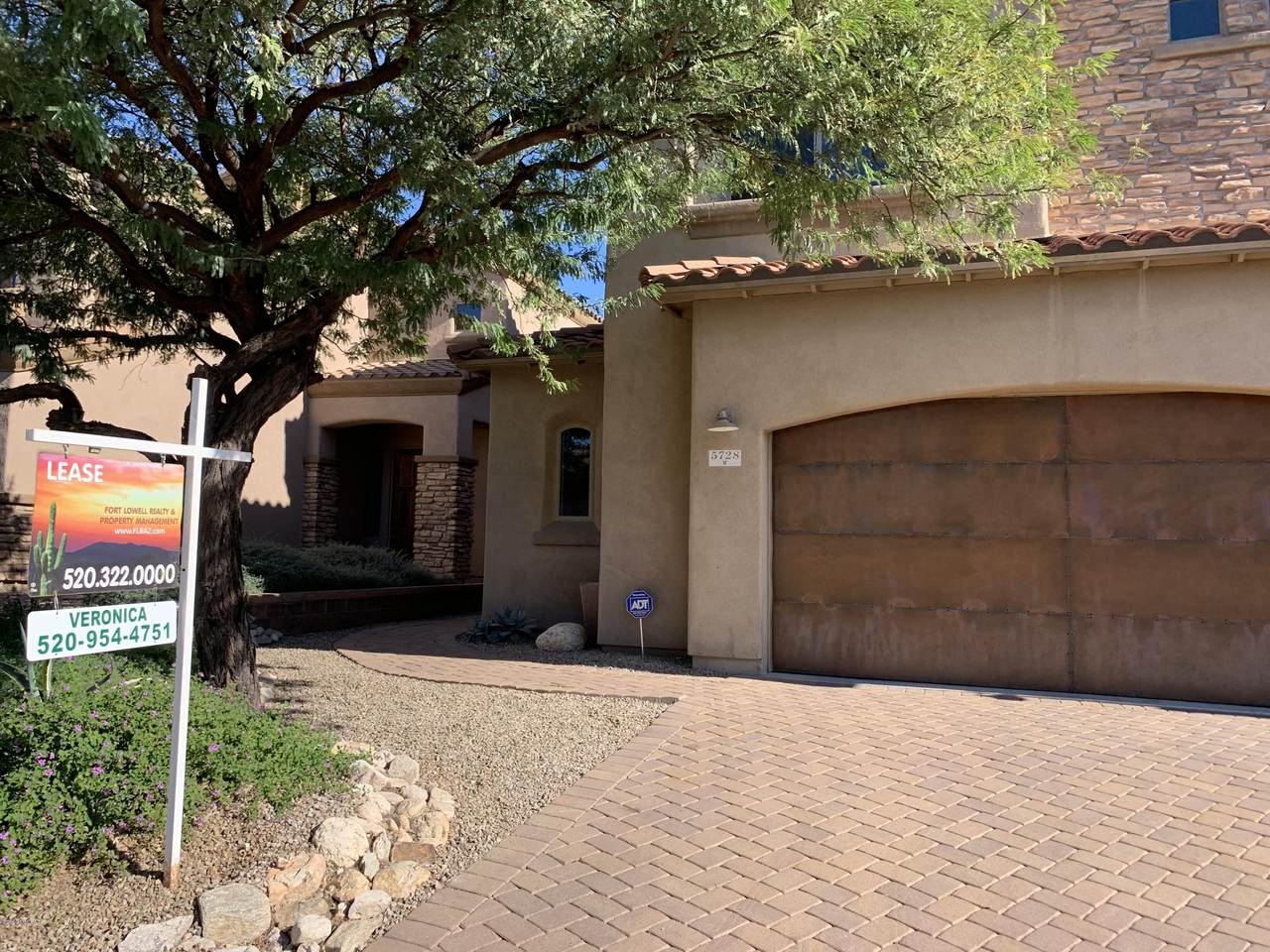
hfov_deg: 67.3
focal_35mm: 26
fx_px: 954
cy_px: 476
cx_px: 635
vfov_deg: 53.1
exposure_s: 1/954
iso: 25
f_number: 1.8
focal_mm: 4.25
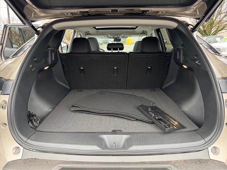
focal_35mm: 24
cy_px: 85
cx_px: 114
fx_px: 157
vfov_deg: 56.8
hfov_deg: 71.6
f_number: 1.78
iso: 200
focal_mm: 6.76
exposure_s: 1/60
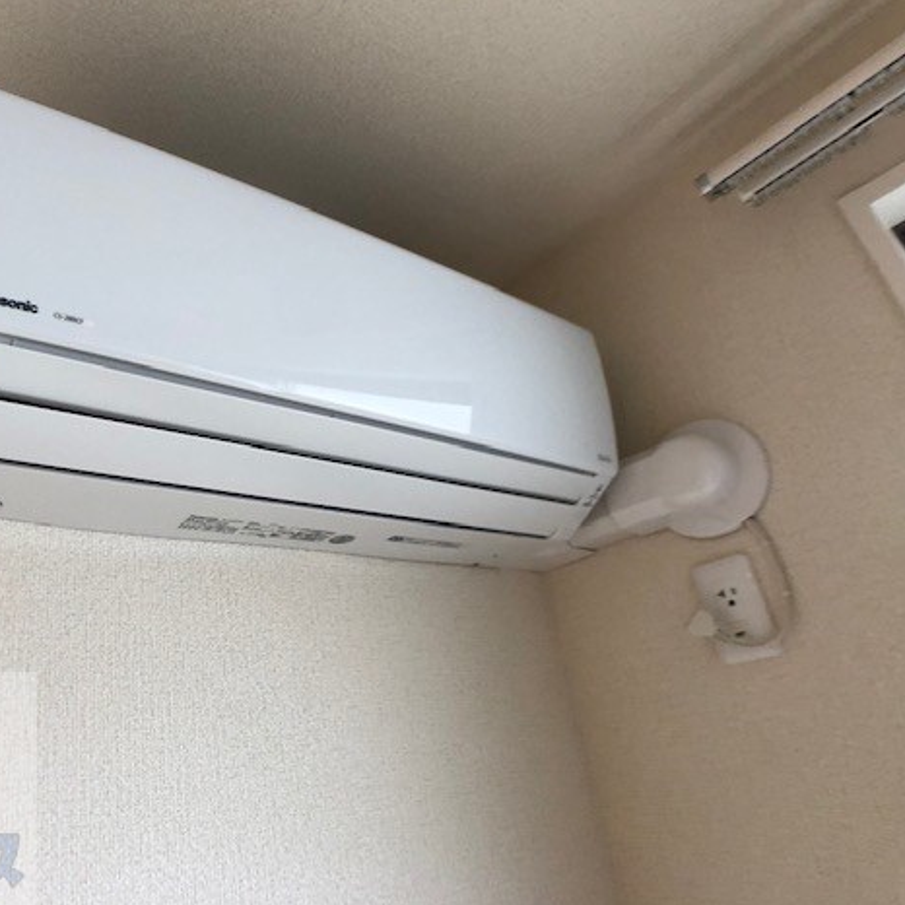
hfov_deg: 47.5
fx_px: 1006
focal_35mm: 34
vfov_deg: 48.4
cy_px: 447
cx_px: 285
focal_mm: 4
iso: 32
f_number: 1.8
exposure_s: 1/30
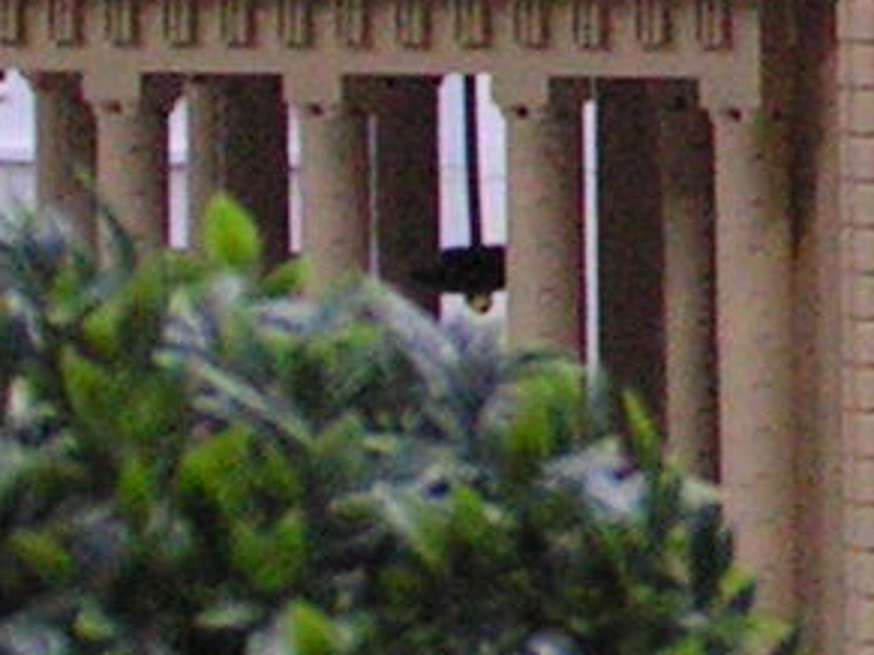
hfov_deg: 4.2
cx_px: 2343
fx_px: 11635
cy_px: -730
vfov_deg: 3.2
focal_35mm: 461
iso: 200
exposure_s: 1/10
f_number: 3.2
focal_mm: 9.9
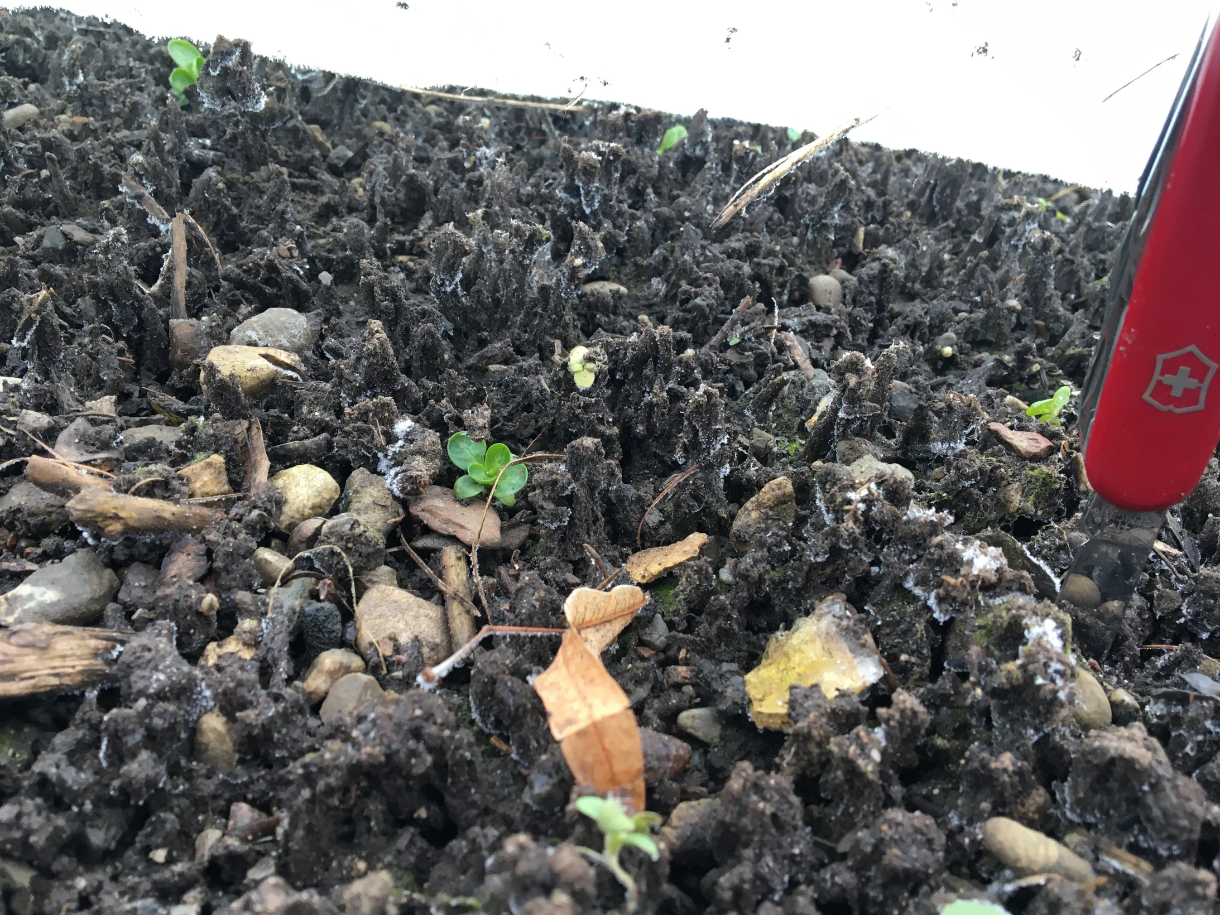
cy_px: 458
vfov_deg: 48.2
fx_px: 1022
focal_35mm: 29
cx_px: 610
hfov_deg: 61.7
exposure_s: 1/33
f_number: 2.2
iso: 32
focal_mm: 4.15
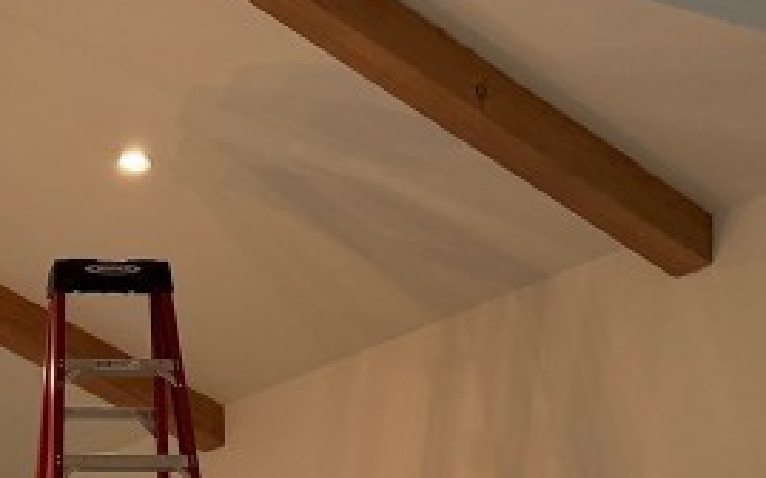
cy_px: 916
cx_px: -31
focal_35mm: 97
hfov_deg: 20.6
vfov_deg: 12.1
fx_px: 2025
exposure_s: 1/229
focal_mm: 6.76
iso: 160
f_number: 1.78
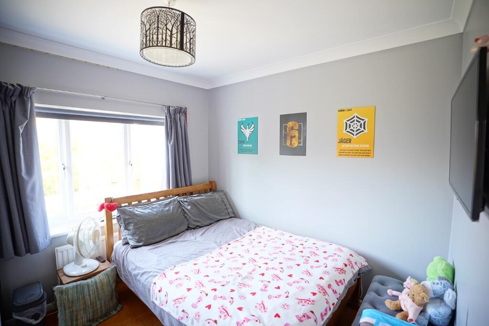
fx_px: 217
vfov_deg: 73.8
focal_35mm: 16
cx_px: 244
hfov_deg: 96.7
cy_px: 163
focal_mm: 16
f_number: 2.8
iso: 640
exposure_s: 1/30
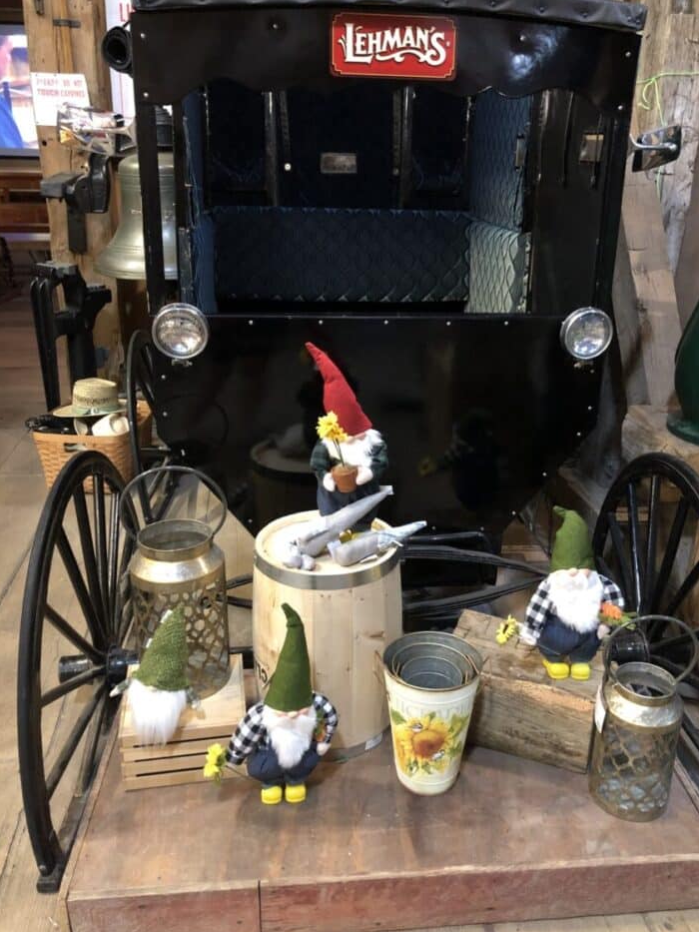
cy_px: 466
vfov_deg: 60.0
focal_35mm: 30
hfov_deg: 46.8
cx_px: 371
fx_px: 808
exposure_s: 1/4
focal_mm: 3.99
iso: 100
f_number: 1.8
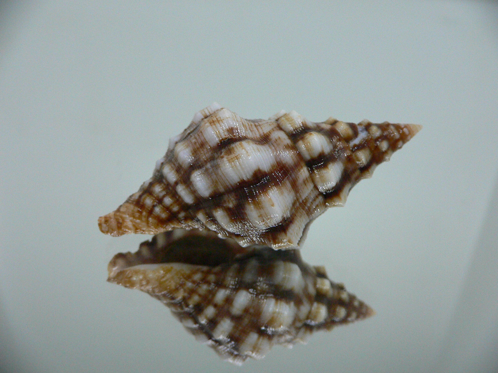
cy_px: 186
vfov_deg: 40.7
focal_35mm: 35
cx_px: 249
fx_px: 504
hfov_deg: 52.6
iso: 200
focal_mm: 4.6
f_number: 2.8
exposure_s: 1/50
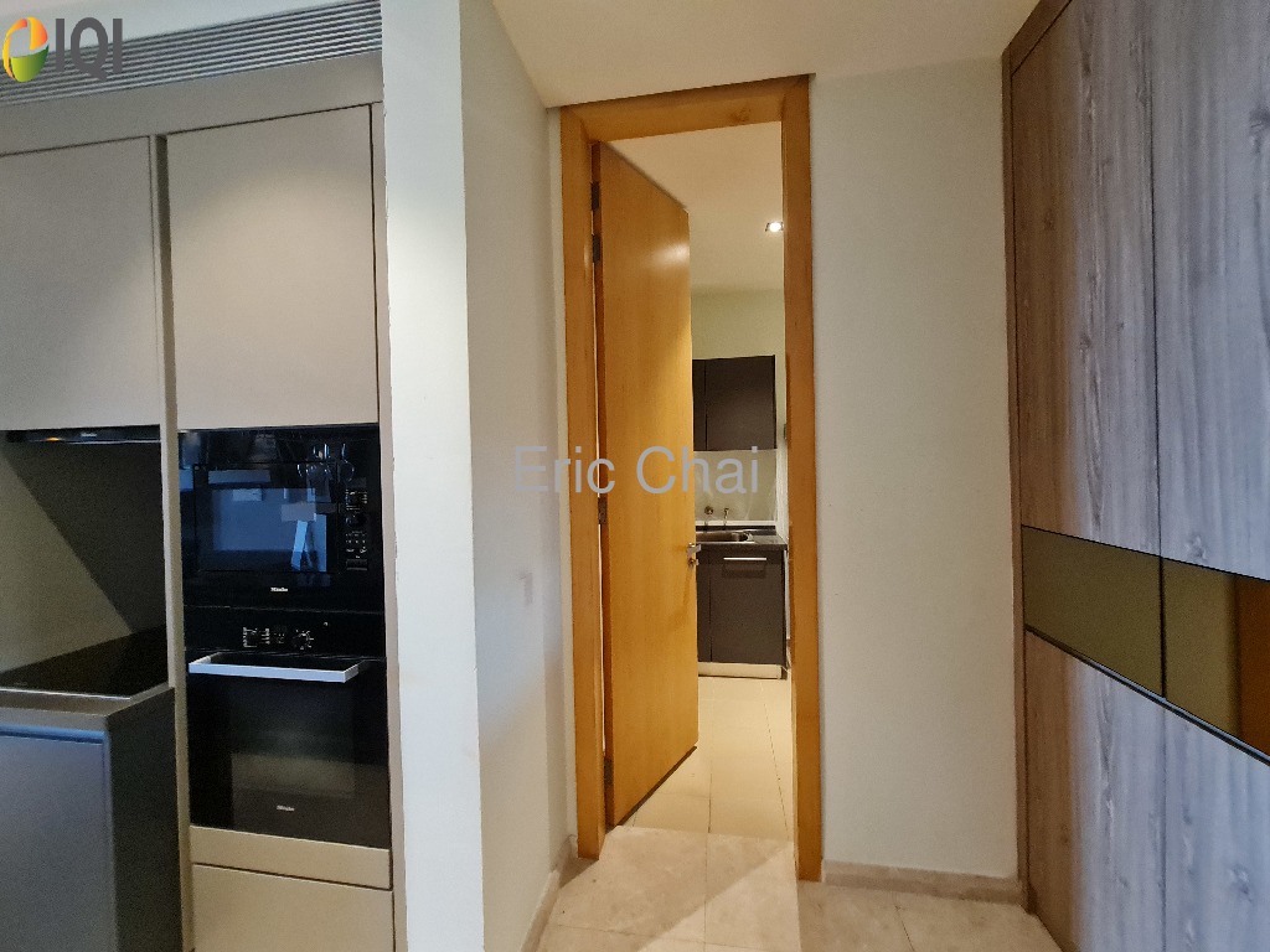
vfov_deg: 89.9
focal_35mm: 13
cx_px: 635
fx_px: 477
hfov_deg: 106.2
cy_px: 476
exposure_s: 1/33
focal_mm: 2.2
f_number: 2.2
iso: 500
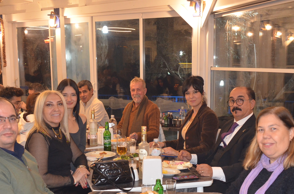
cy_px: 147
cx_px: 155
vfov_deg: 26.5
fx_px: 407
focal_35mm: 50
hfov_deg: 39.7
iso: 1250
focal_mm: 20
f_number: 3.5
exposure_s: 1/60
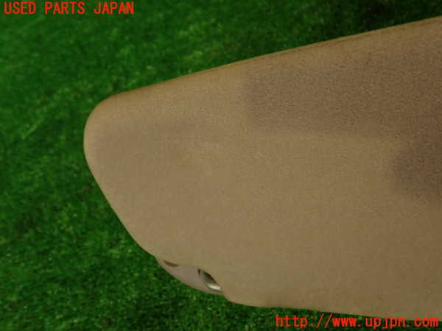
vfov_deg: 39.7
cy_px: 166
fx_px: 460
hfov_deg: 51.4
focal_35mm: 36
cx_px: 221
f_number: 2.5
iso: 200
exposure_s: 1/50
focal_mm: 6.37
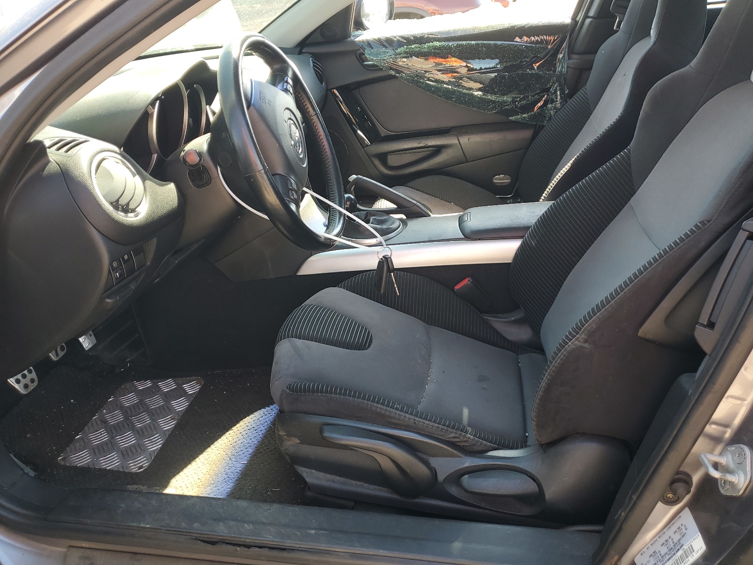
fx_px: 566
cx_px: 376
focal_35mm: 26
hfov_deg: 67.3
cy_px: 282
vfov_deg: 53.1
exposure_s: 1/192
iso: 50
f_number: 1.5
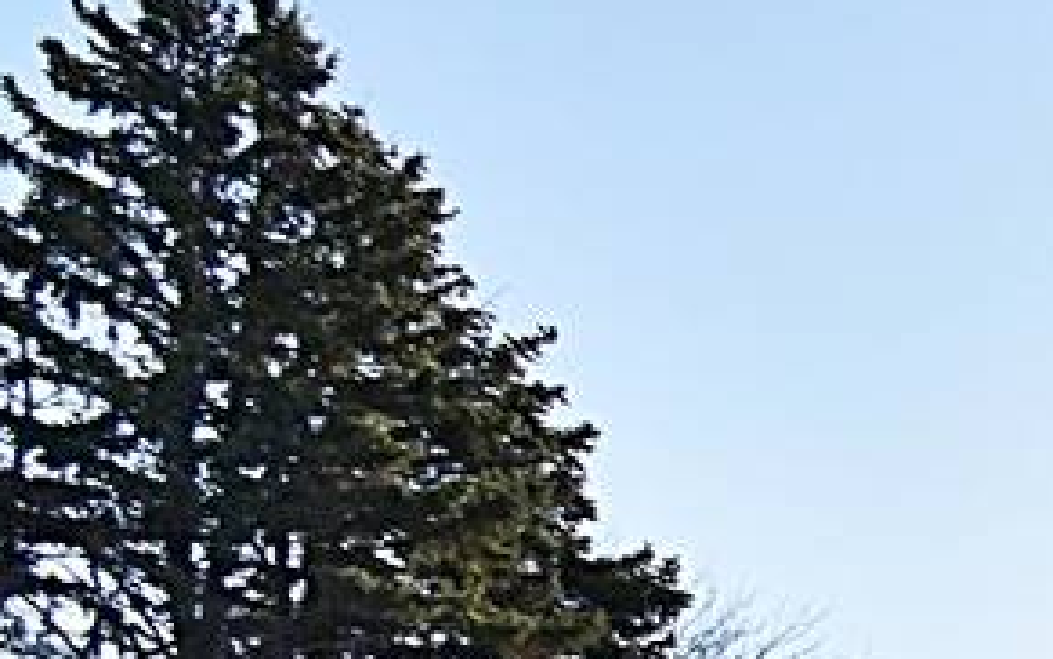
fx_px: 2440
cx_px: 2616
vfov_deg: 13.5
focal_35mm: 85
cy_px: 1246
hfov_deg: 14.4
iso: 200
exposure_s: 1/320
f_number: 9
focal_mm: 10
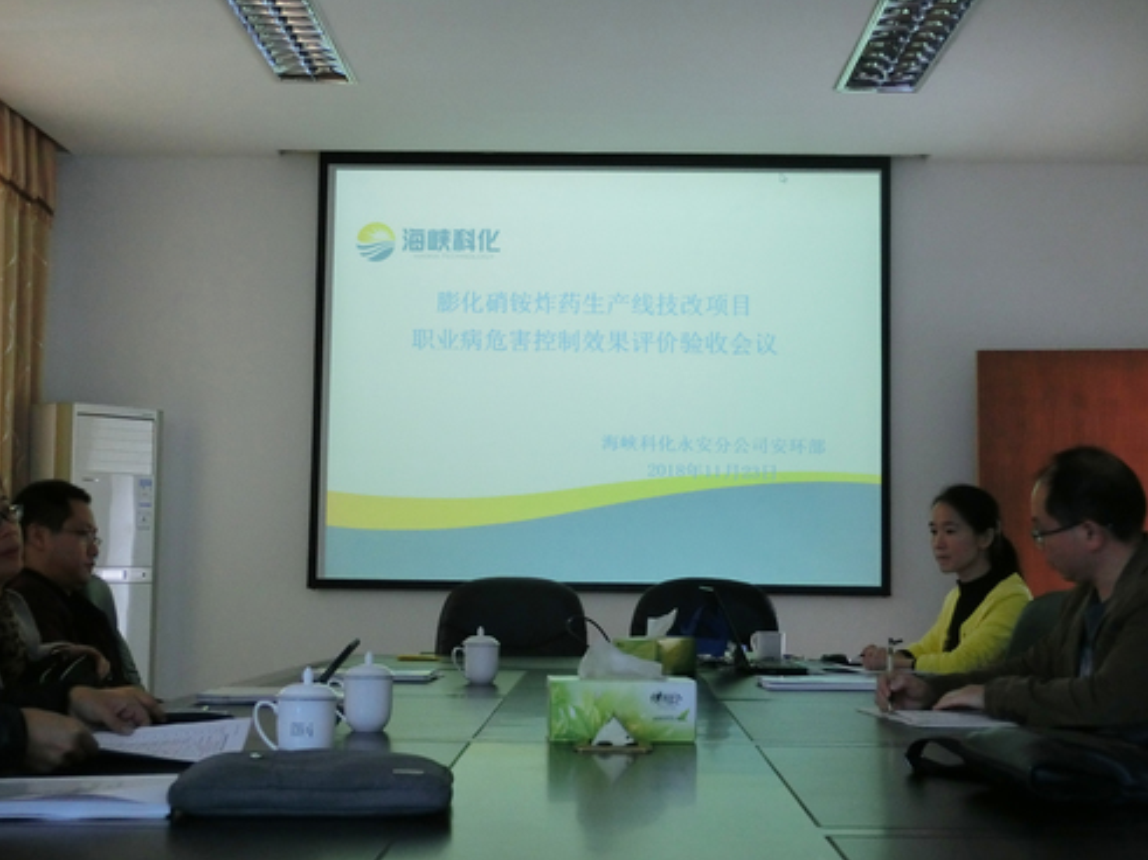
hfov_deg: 36.2
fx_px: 1757
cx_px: 573
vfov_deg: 27.5
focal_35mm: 53
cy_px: 424
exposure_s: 1/40
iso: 400
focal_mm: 9.3
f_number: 4.7
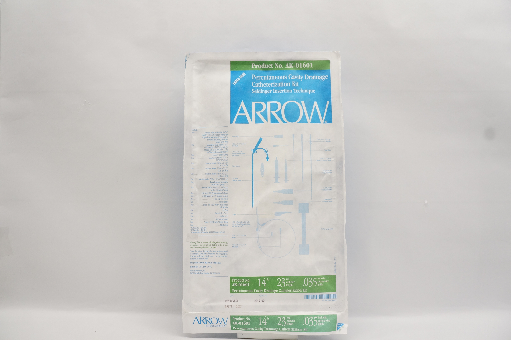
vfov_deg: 47.8
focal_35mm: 27
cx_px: 256
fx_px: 383
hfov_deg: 67.4
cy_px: 170
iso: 800
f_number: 6.3
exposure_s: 1/160
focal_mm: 18
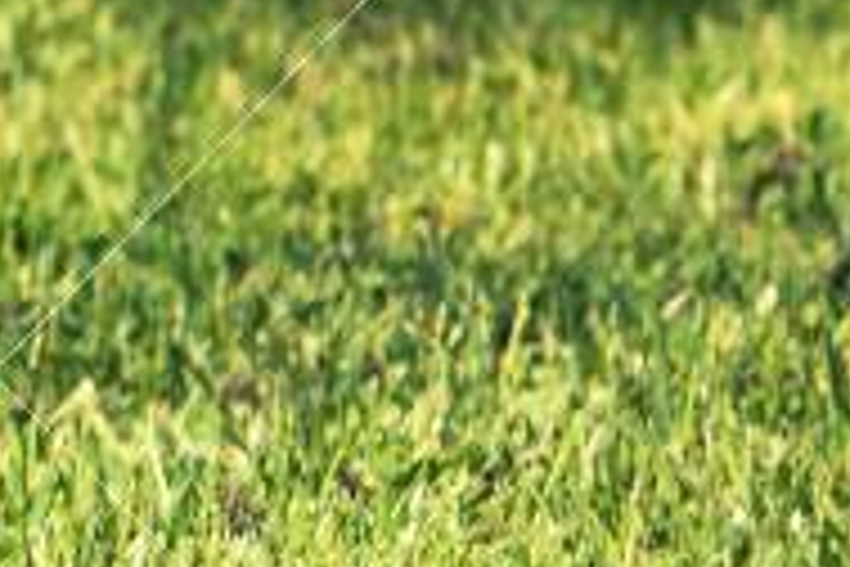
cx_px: -1660
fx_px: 14968
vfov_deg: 2.2
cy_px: -628
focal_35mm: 634
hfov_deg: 3.2
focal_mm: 92
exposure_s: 1/200
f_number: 6.3
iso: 100
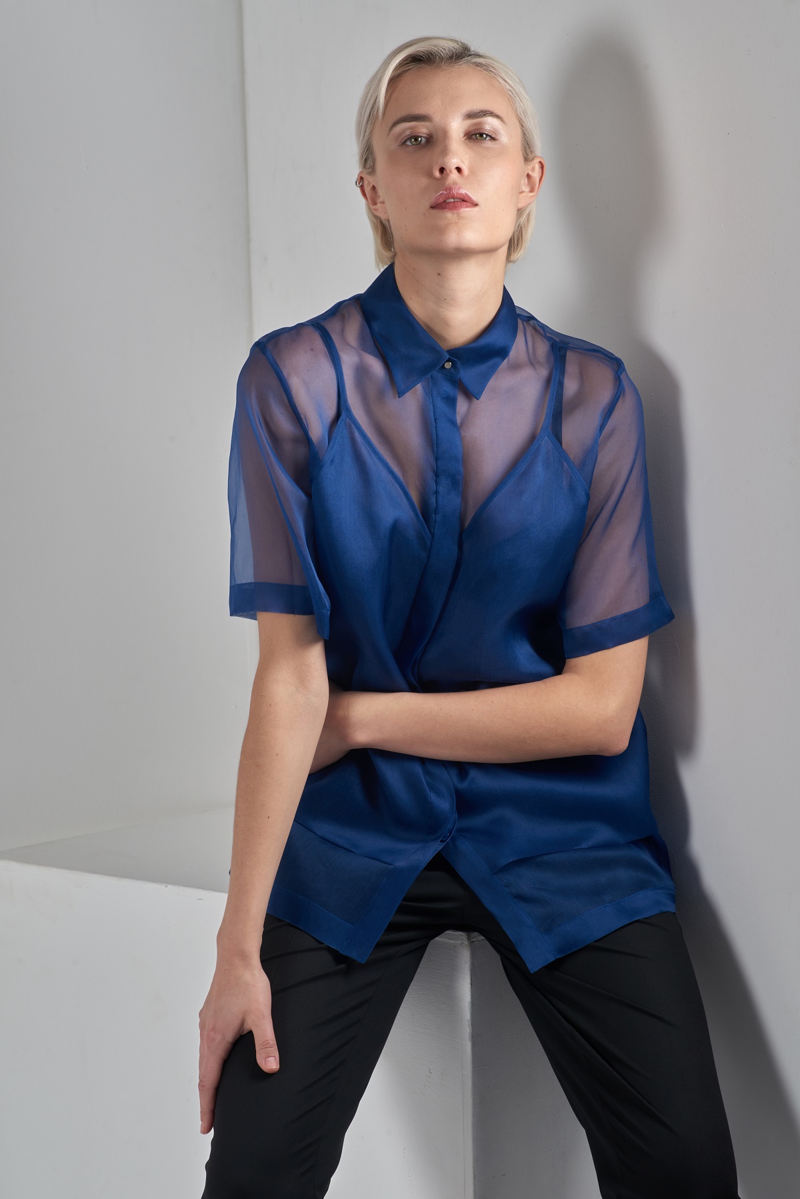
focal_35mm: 150
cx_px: 400
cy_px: 600
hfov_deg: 9.2
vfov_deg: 13.7
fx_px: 4996
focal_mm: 150
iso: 100
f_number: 11
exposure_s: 1/200
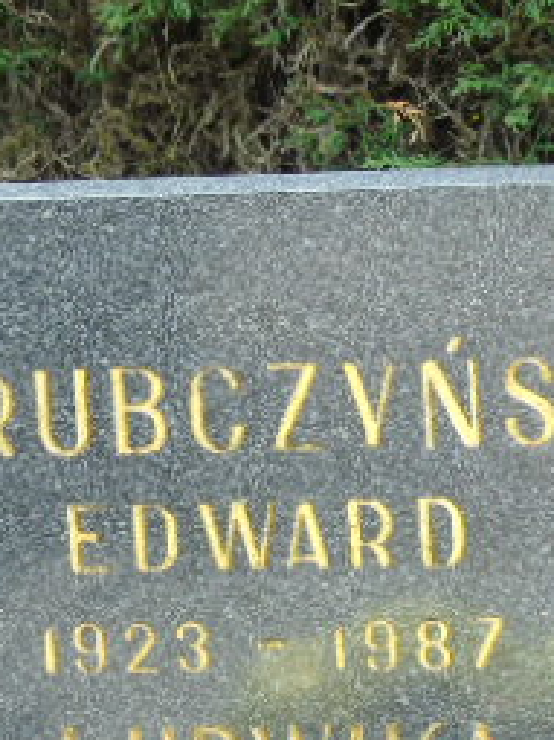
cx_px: 177
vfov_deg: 7.3
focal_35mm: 271
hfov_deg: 5.5
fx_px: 5788
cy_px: 621
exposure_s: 1/50
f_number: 4.4
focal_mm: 19
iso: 80
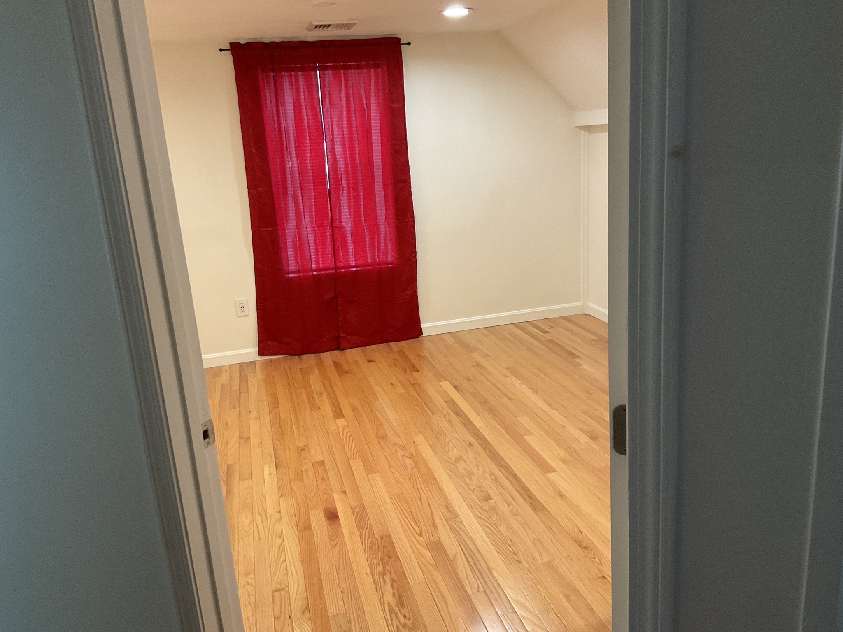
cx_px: 422
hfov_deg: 61.7
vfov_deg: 48.2
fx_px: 706
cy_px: 316
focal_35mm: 29
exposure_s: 1/60
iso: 125
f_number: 1.8
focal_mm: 3
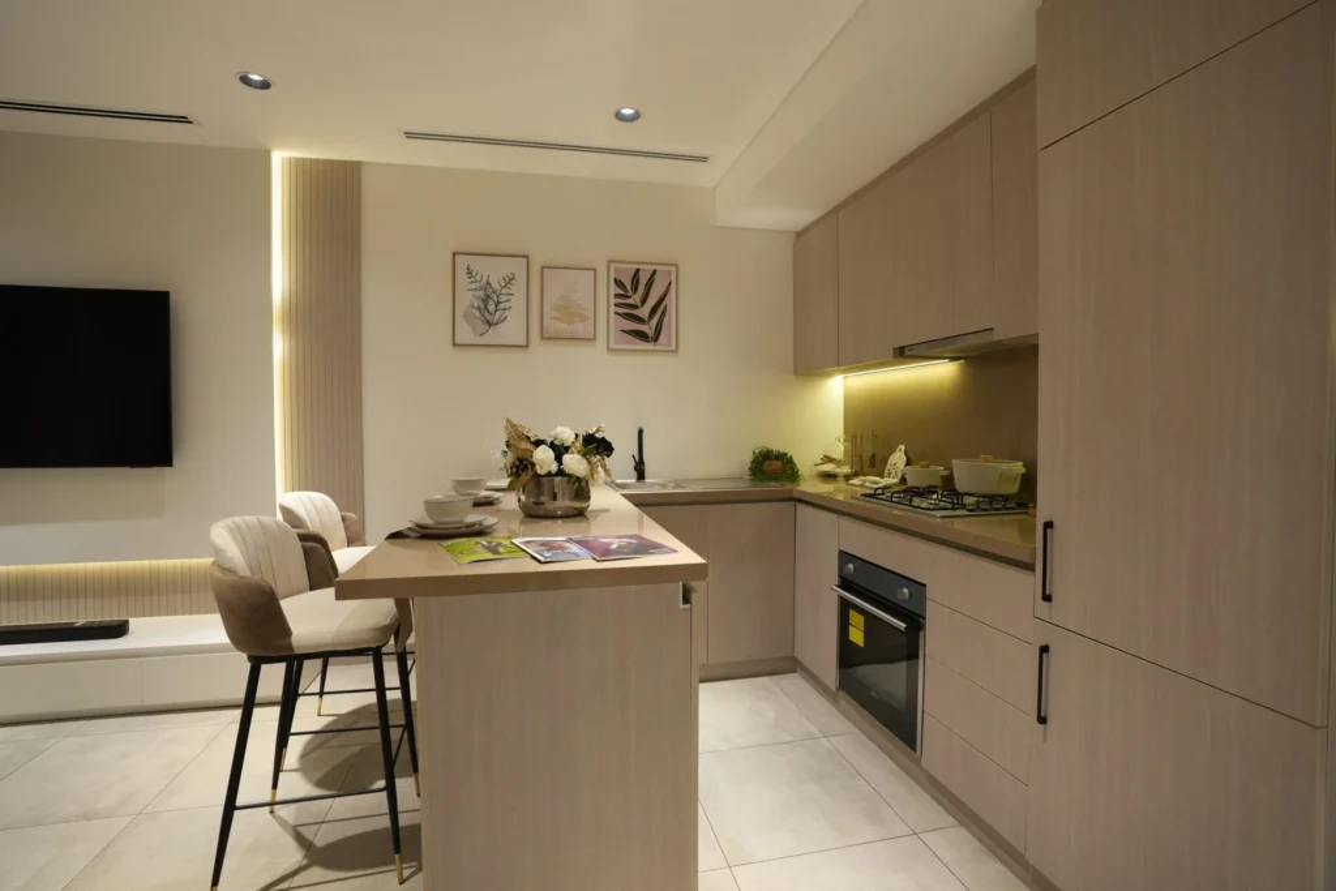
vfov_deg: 73.8
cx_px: 668
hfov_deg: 96.7
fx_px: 594
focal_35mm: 16
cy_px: 446
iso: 1250
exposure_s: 1/100
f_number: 4.5
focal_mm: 16
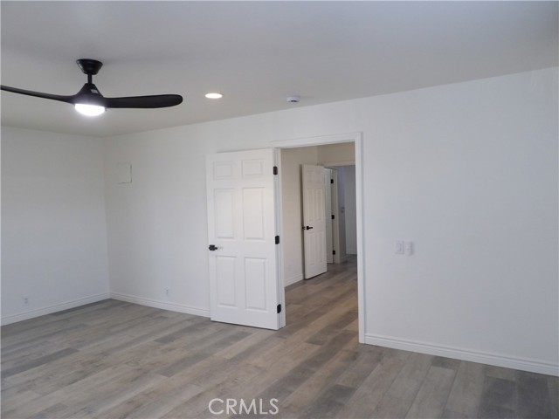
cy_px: 210
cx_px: 280
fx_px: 388
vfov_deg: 56.8
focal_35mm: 24
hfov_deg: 71.6
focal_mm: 4.3
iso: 200
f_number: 3.2
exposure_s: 1/33
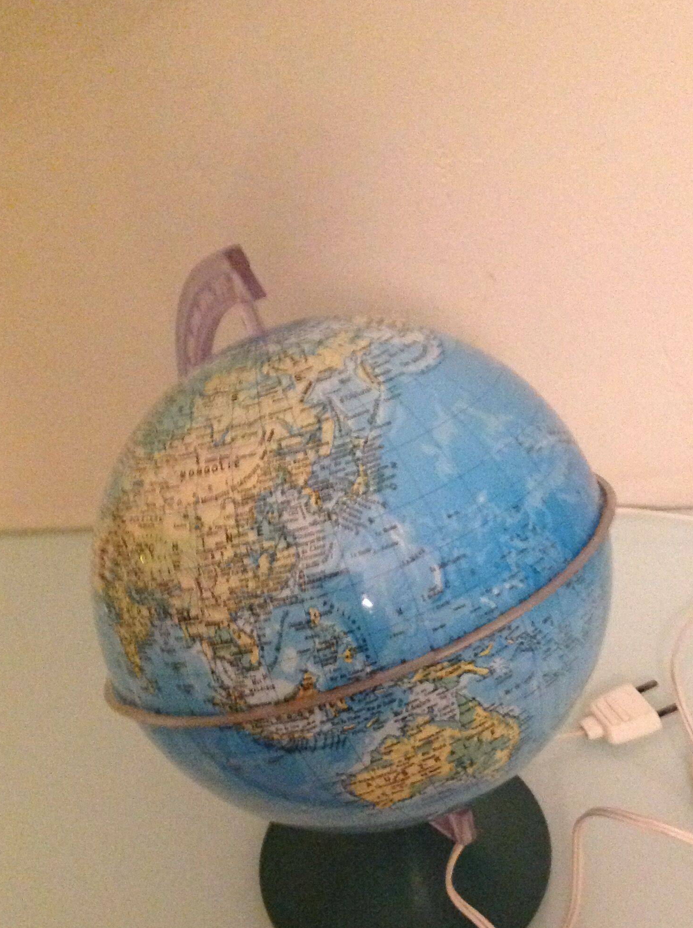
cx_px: 422
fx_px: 1231
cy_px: 576
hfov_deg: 31.3
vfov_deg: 41.0
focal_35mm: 46
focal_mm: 4.28
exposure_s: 1/17
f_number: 2.4
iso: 800
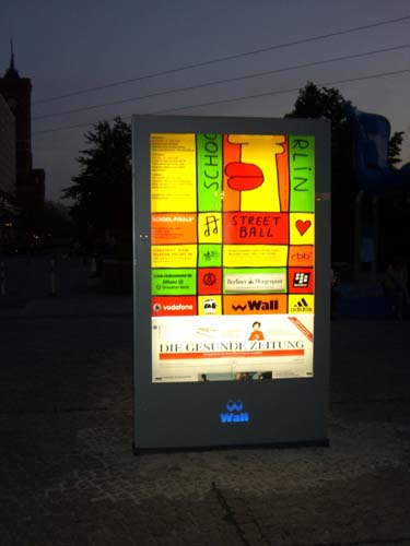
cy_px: 273
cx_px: 205
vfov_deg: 40.4
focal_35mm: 47
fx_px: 742
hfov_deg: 30.9
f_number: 3
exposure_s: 1/60
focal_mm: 7.6
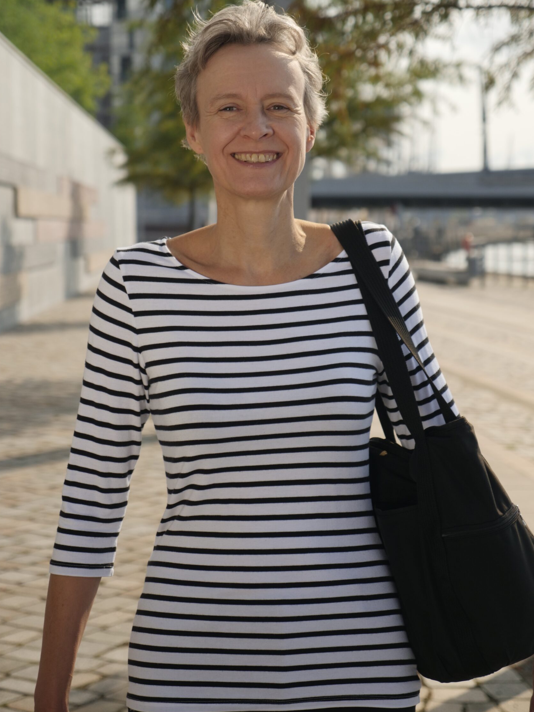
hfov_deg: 18.4
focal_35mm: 80
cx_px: 260
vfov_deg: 24.4
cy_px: 306
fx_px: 1645
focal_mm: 35
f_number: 2.8
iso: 200
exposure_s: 1/125
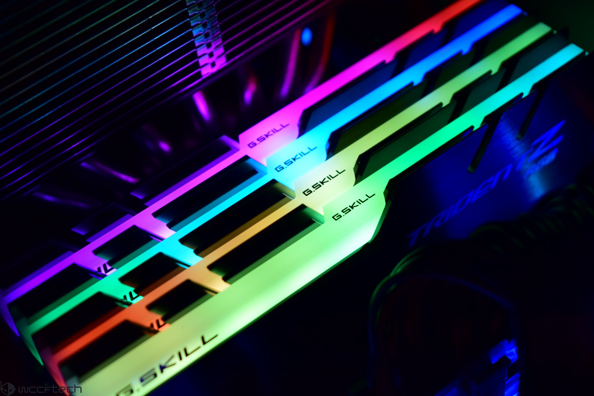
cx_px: 297
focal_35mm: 82
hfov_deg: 24.6
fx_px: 1361
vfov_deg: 16.6
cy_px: 198
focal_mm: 55
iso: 1600
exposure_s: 1/160
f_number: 5.6
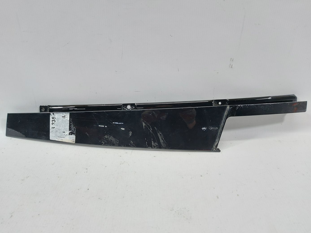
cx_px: 156
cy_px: 116
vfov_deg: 56.8
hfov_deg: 71.6
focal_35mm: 24
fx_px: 216
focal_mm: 5.23
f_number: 1.8
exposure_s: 1/50
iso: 100
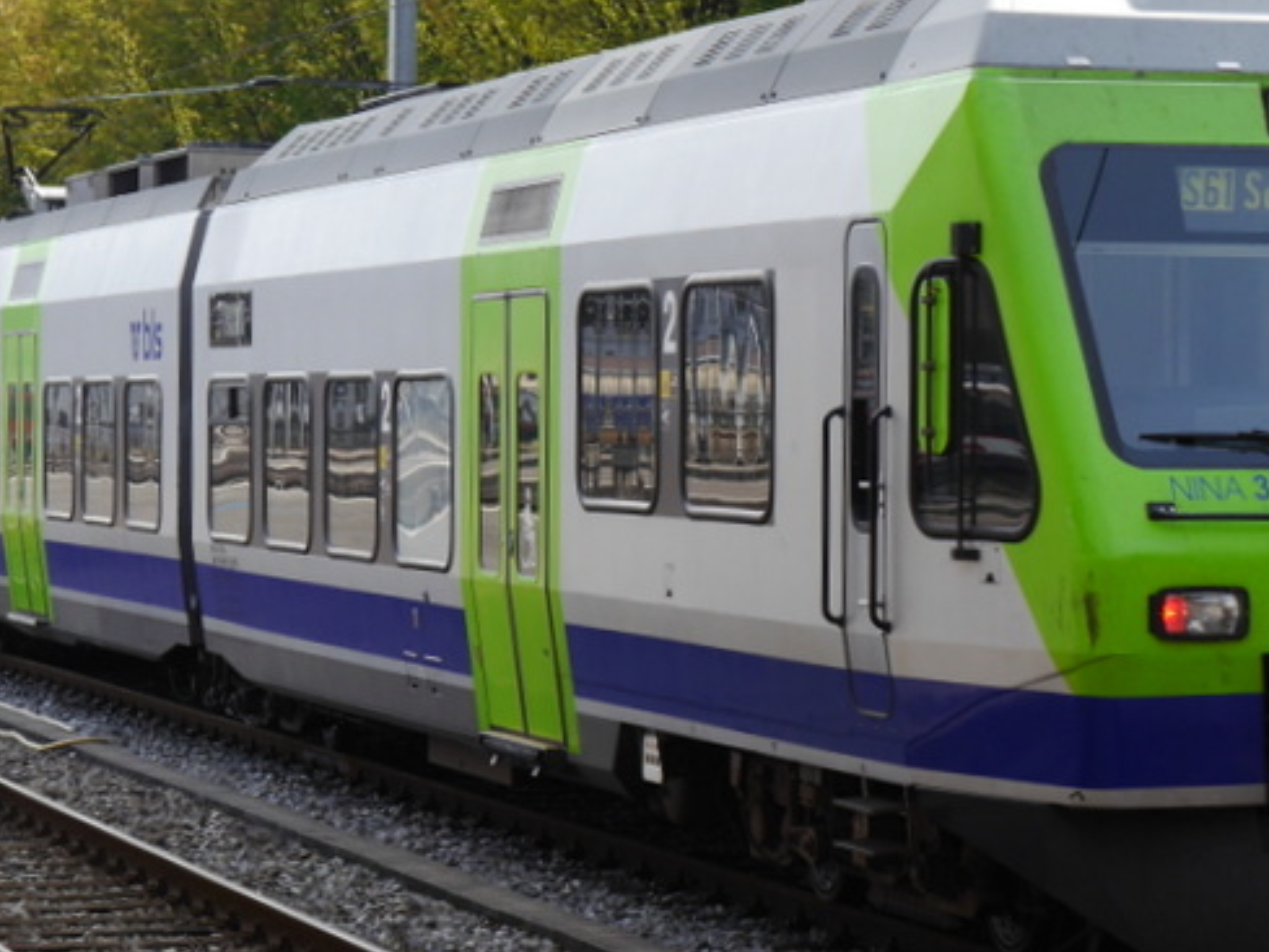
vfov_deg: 10.7
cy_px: 457
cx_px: 843
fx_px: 5097
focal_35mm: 139
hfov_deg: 14.2
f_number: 7.1
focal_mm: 34
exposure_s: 1/160
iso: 160
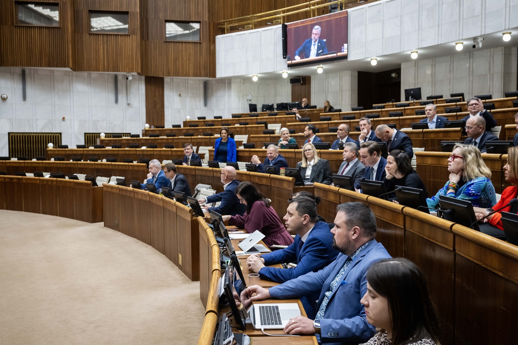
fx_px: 475
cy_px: 172
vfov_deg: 40.0
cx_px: 259
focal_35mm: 33
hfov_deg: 57.2
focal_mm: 33
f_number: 4.5
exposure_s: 1/250
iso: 3200
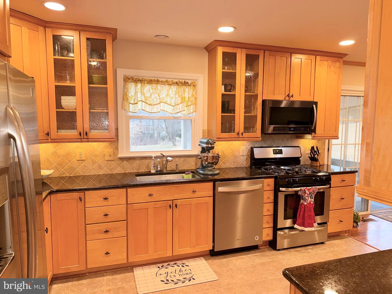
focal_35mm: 24
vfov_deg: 56.8
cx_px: 196
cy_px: 147
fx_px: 272
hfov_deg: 71.6
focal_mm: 6.76
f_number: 1.78
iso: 64
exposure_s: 1/22
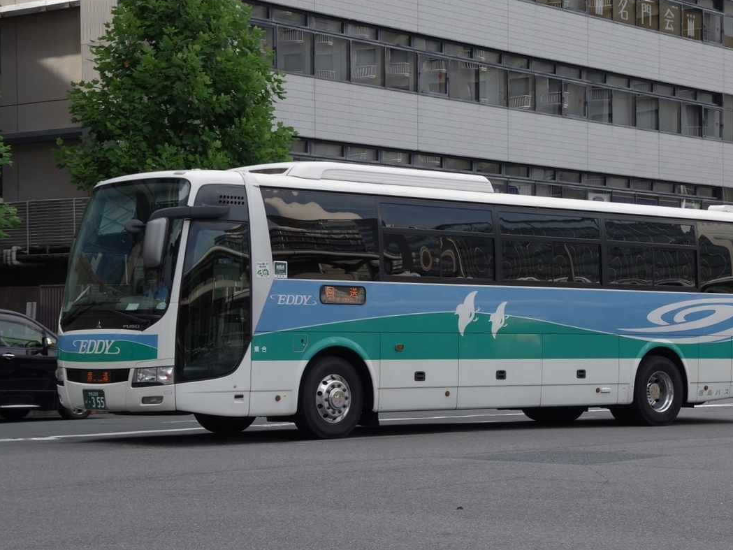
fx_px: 1398
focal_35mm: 66
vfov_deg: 22.3
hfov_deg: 29.4
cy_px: 275
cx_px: 417
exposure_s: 1/160
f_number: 9
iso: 400
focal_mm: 40
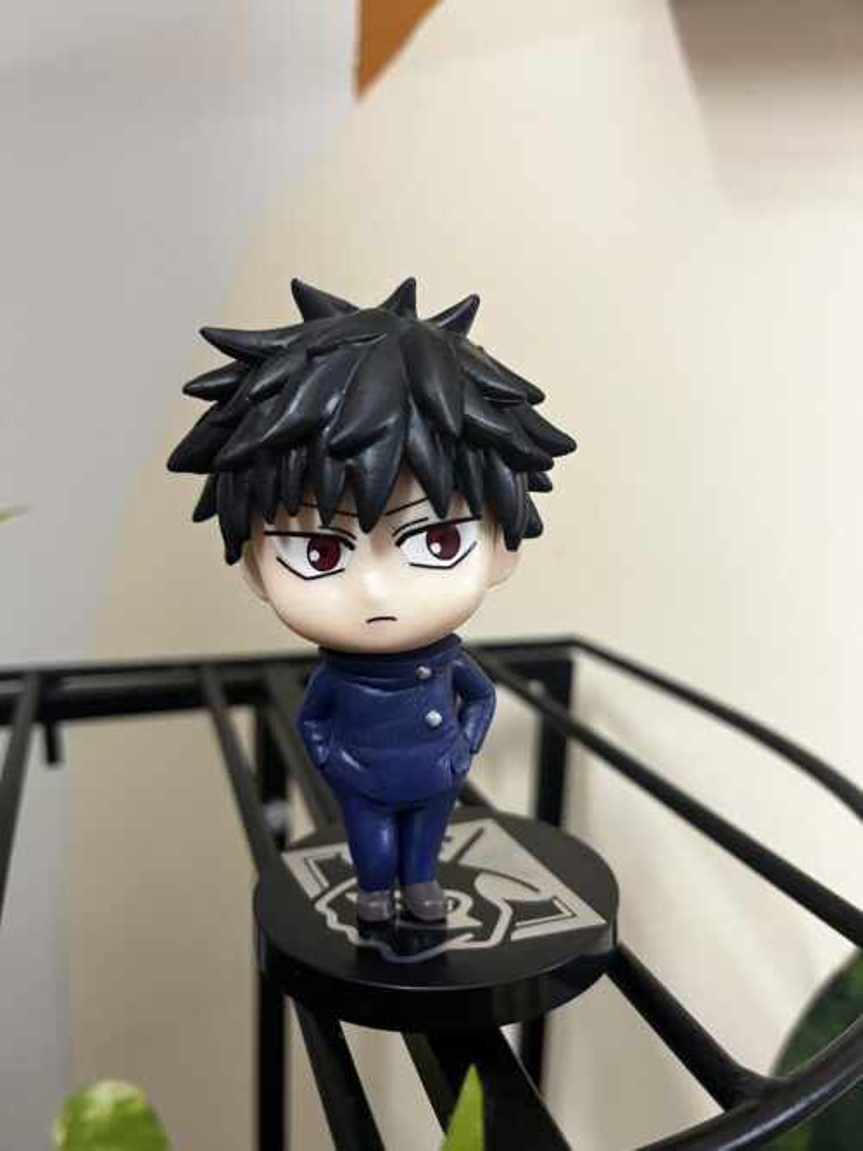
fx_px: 865
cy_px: 576
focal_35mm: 26
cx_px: 432
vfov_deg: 67.3
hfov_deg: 53.0
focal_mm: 5.1
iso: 500
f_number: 1.6
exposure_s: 1/33
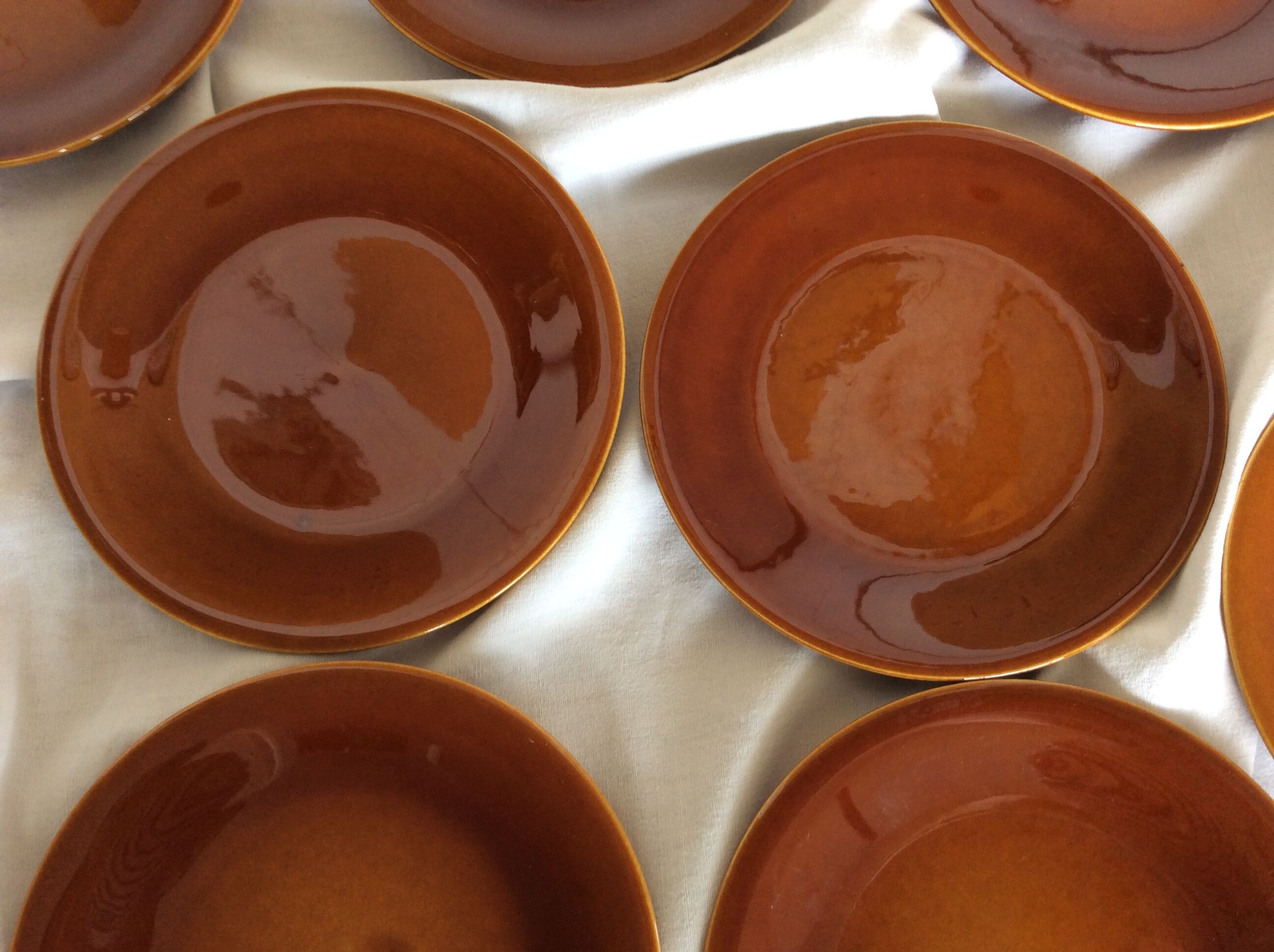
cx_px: 637
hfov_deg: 56.9
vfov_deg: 44.1
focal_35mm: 32
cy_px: 476
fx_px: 1176
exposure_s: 1/25
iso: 64
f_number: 2.4
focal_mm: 3.3
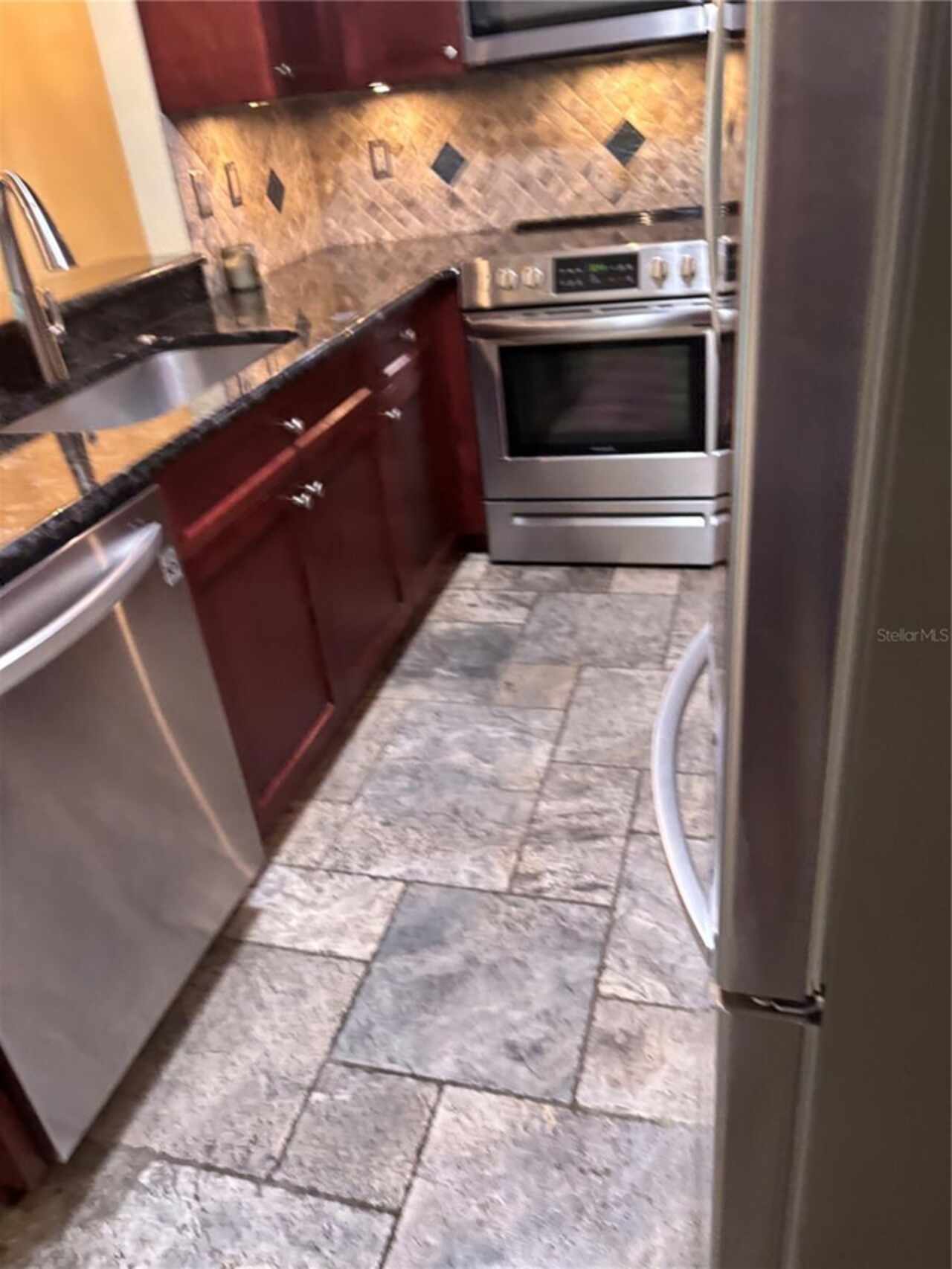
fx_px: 953
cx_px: 476
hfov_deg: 53.1
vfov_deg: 67.3
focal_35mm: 26
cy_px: 634
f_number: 1.6
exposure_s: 1/60
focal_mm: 5.96
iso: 500
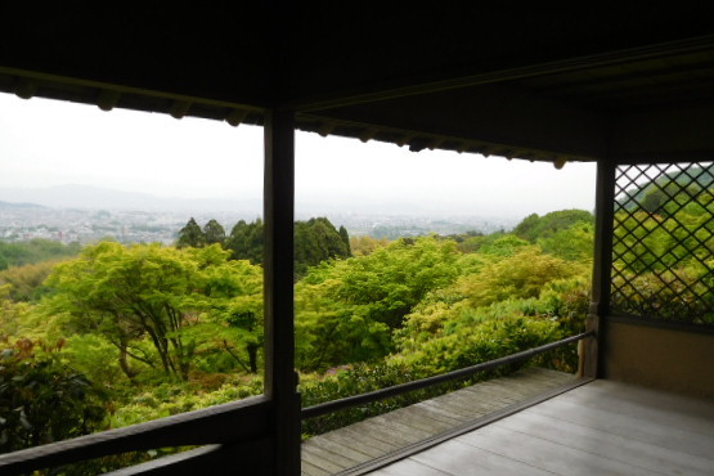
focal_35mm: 30
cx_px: 391
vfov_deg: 43.6
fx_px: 595
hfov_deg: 61.8
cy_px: 261
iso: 125
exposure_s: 1/250
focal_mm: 4.5
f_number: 3.4
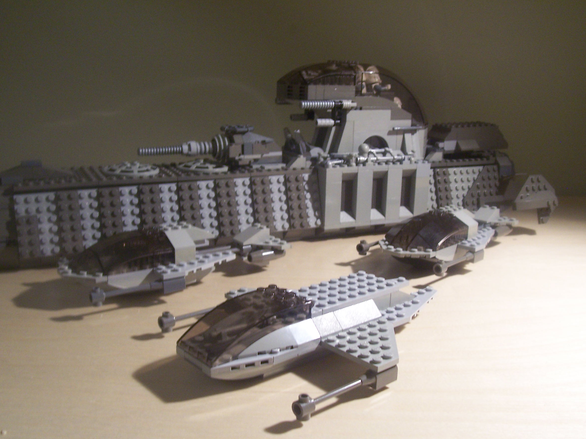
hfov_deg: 50.1
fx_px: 626
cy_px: 236
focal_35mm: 37
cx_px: 284
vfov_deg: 38.6
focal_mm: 5.6
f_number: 2.7
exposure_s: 1/10
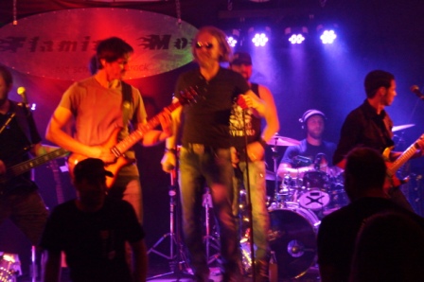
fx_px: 1765
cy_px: 141
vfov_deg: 9.1
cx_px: 212
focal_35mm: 150
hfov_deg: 13.7
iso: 3200
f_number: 5.6
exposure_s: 1/40
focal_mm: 100
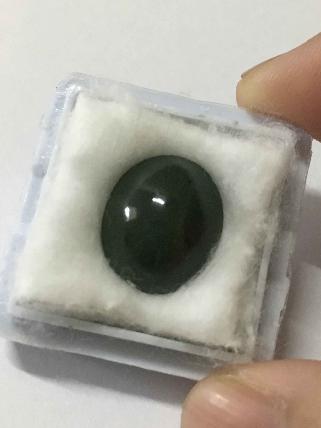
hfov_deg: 48.2
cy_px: 214
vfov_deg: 61.7
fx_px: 359
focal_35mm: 29
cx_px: 160
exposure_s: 1/25
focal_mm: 4.15
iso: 200
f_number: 2.2
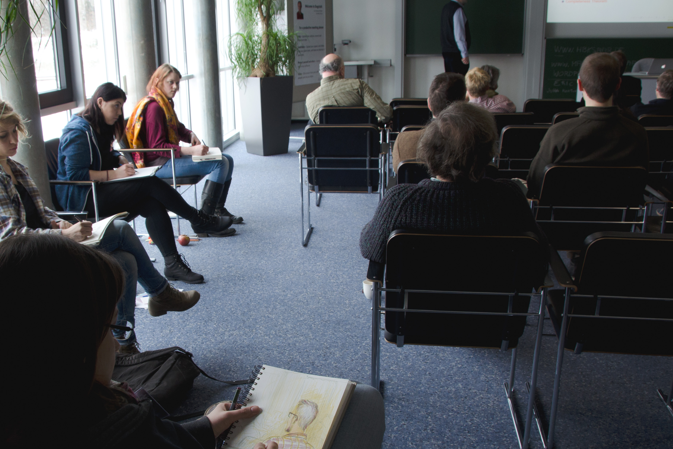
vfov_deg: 36.8
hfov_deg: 52.8
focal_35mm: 36
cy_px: 254
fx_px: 673
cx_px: 273
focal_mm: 18
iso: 400
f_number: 8
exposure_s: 1/30
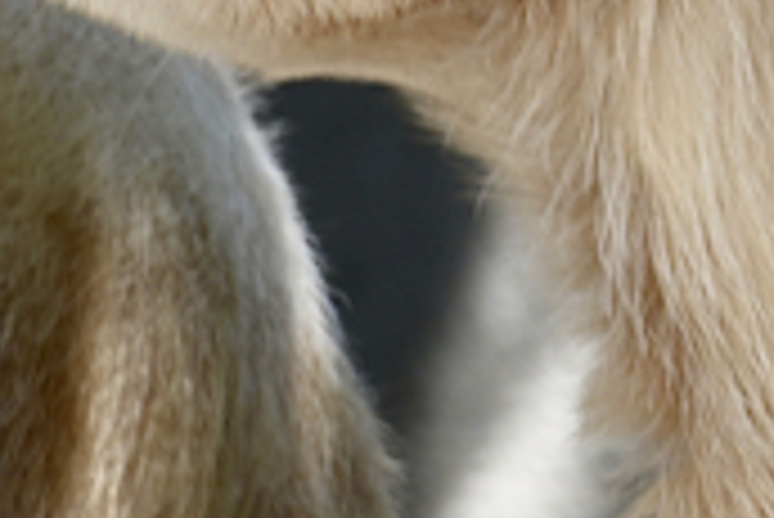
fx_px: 23174
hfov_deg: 1.9
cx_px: 414
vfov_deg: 1.3
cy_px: 865
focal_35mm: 1077
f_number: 11
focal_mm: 145
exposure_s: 1/25
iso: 125
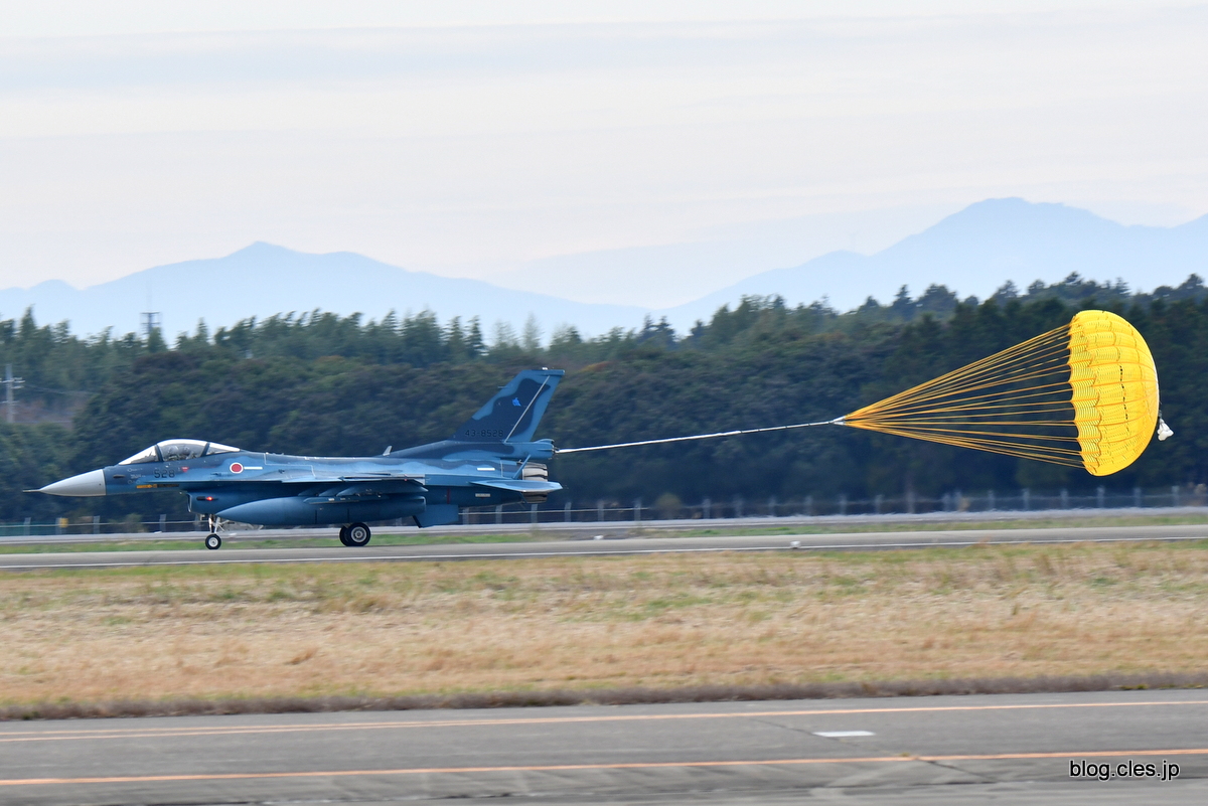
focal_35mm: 232
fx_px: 7804
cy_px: 403
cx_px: 604
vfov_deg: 5.9
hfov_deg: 8.9
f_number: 5.6
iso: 200
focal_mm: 155
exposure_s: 1/250
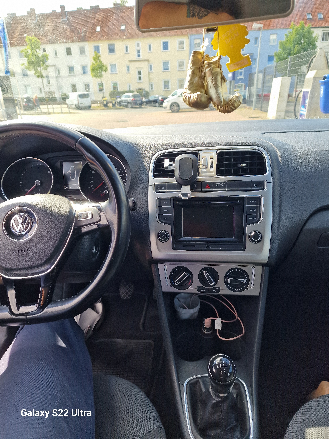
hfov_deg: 58.9
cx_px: 164
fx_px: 291
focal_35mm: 23
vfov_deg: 73.9
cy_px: 220
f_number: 1.8
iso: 50
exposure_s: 1/180
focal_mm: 6.4
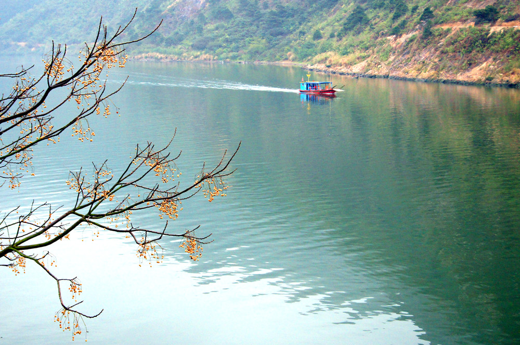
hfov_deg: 29.9
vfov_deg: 20.1
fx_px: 974
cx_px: 260
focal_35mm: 68
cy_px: 172
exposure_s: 1/160
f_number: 5.6
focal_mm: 45
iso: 1600
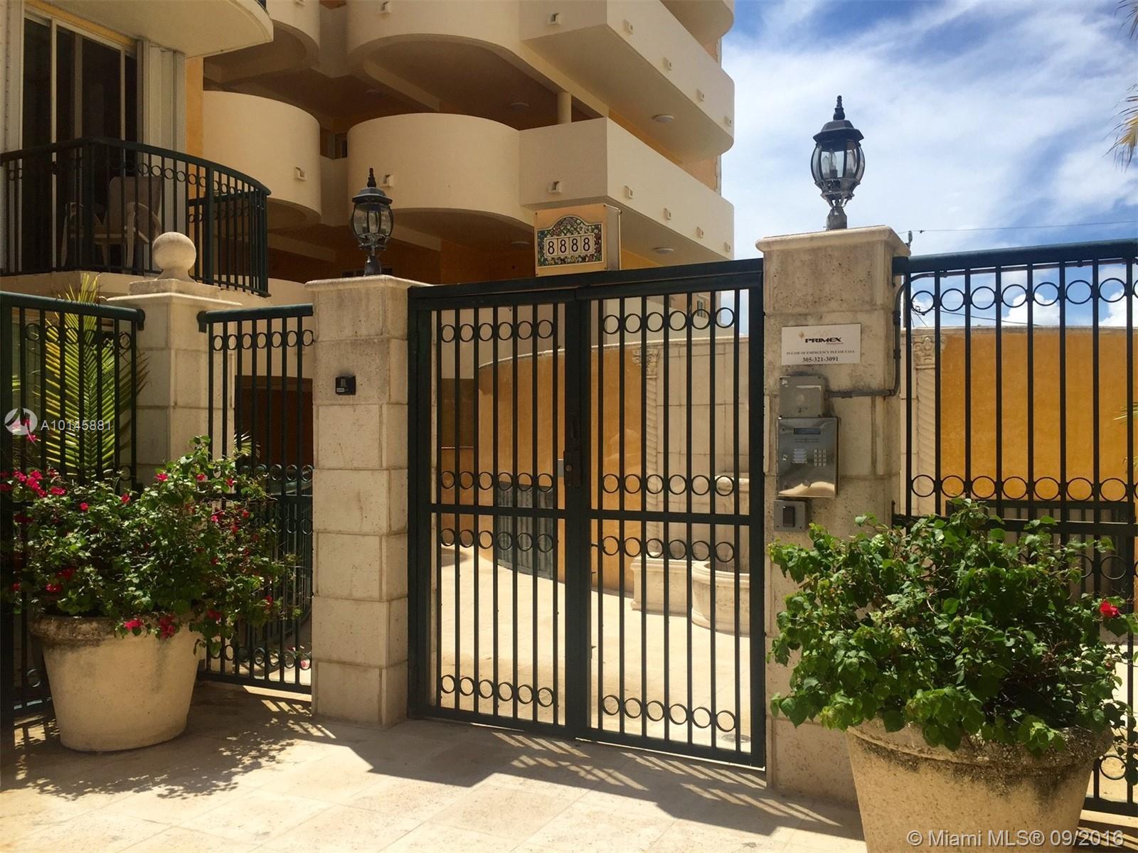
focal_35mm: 29
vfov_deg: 48.2
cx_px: 569
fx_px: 953
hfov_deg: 61.7
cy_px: 426
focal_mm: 4.15
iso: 32
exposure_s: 1/3300
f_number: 2.2
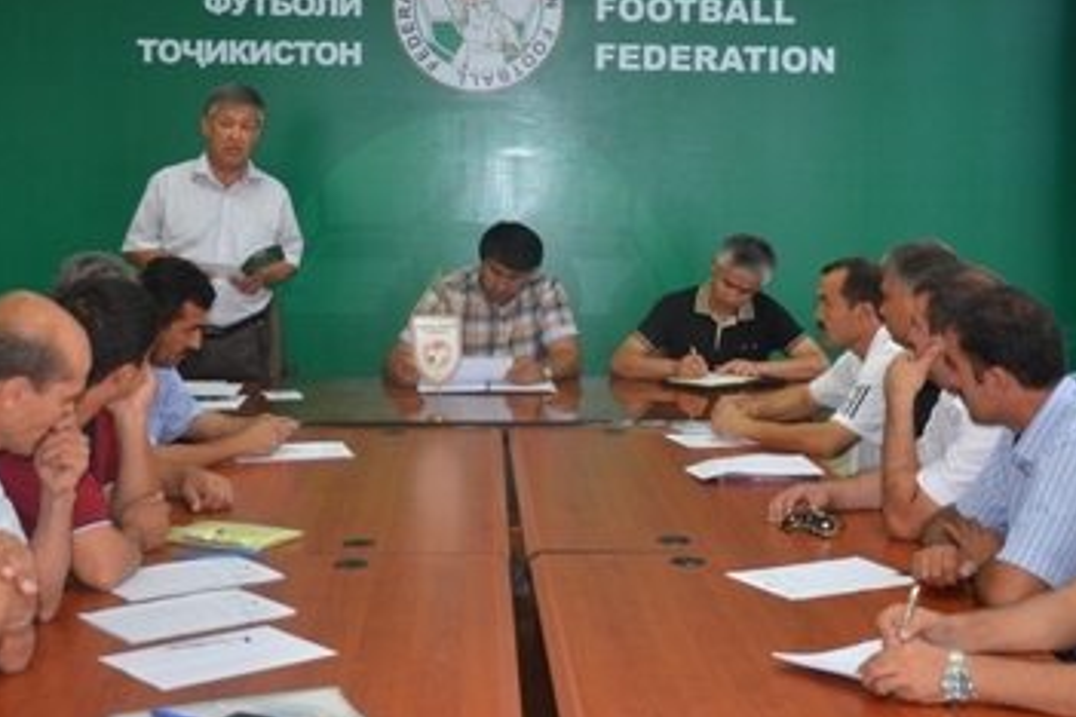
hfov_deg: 43.6
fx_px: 1345
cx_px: 501
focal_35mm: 45
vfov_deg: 29.9
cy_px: 386
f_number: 3.8
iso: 720
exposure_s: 1/60
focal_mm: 24
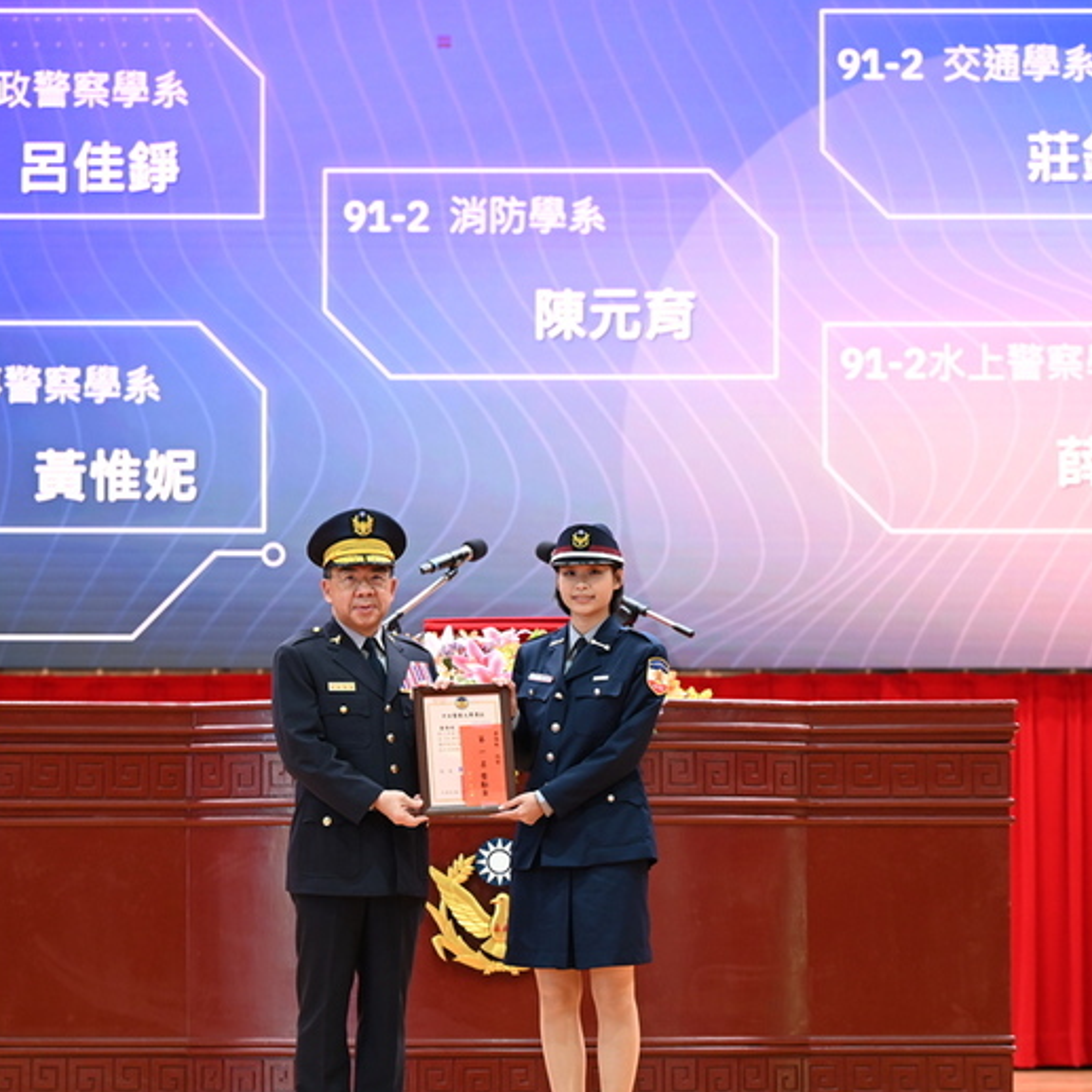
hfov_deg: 10.9
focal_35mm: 161
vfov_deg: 10.9
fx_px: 5746
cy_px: 523
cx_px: 564
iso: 800
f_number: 2.8
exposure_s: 1/125
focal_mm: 98
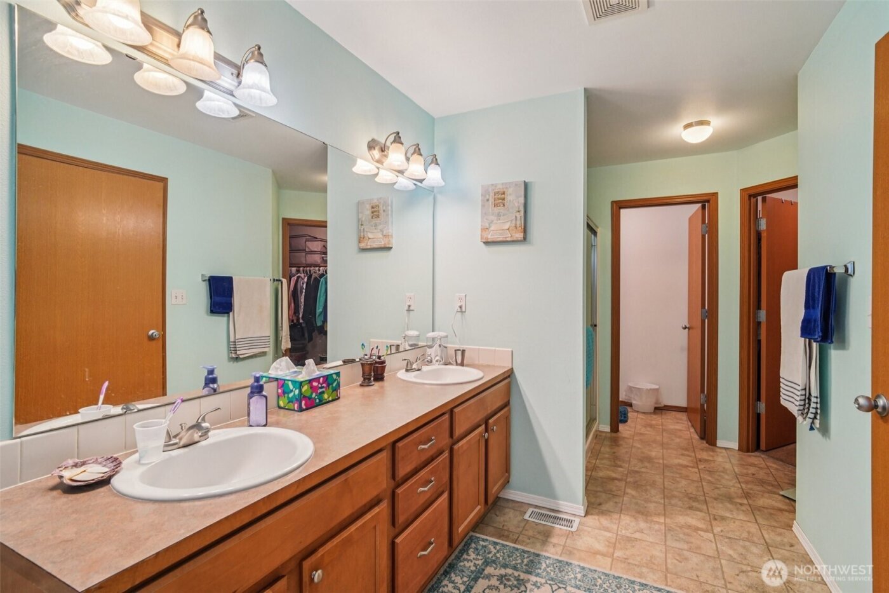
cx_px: 444
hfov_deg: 96.7
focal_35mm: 16
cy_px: 296
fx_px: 395
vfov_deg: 73.7
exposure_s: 1/60
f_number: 8
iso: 1600
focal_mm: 16
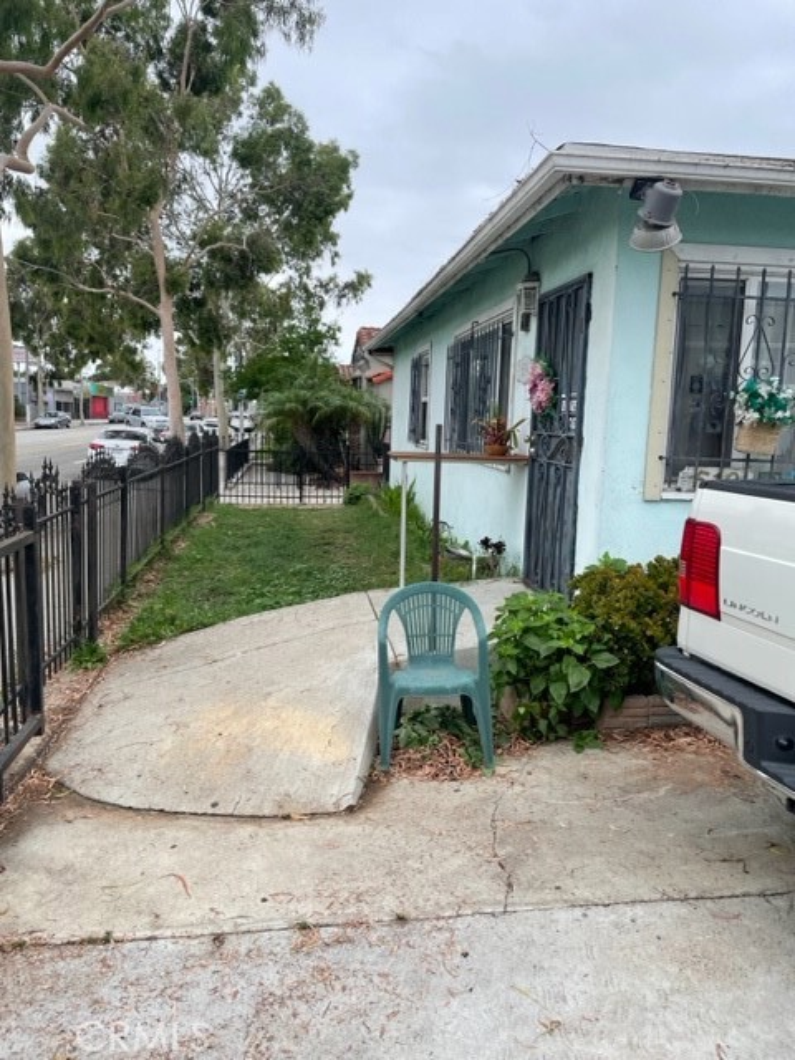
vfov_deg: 67.3
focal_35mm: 26
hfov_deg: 53.1
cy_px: 530
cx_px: 398
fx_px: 796
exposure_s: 1/1147
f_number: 1.6
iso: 32
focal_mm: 4.2
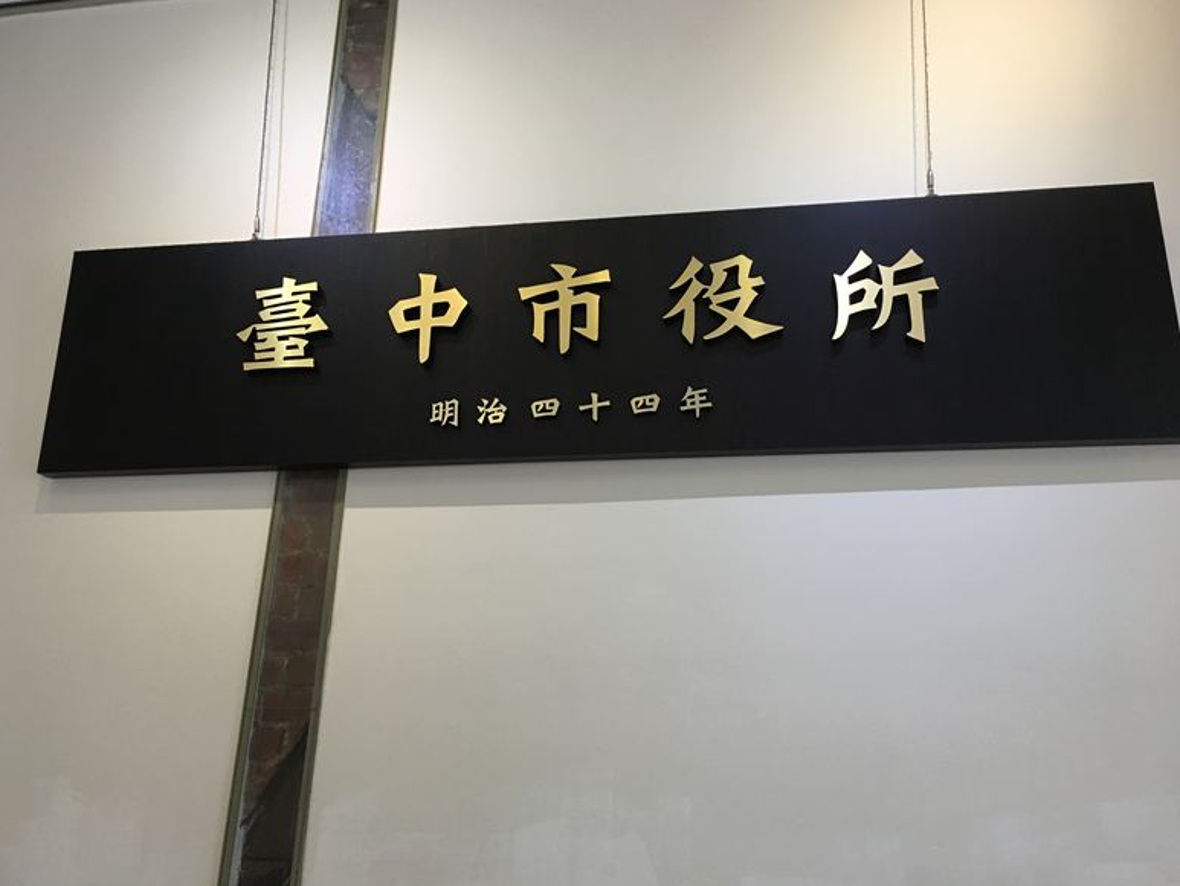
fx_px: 1023
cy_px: 432
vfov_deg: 46.8
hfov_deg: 59.9
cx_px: 571
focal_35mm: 30
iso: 40
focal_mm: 4.15
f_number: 2.2
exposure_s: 1/15
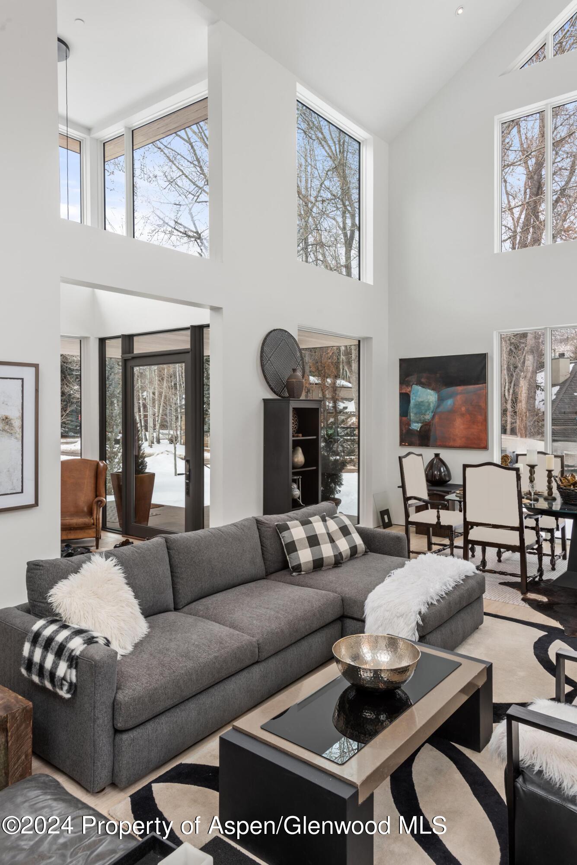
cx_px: 288
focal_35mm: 24
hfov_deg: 53.2
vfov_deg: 73.7
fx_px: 576
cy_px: 432
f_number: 9
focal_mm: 24
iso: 100
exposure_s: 1/5
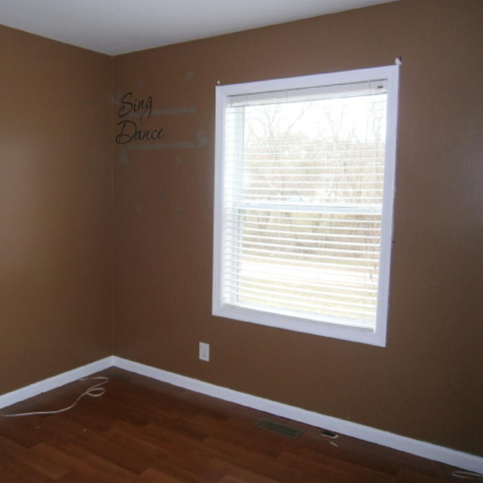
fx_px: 489
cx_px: 181
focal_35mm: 31
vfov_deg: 52.5
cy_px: 242
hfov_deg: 52.0
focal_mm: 4.7
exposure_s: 1/30
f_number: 2.8
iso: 125
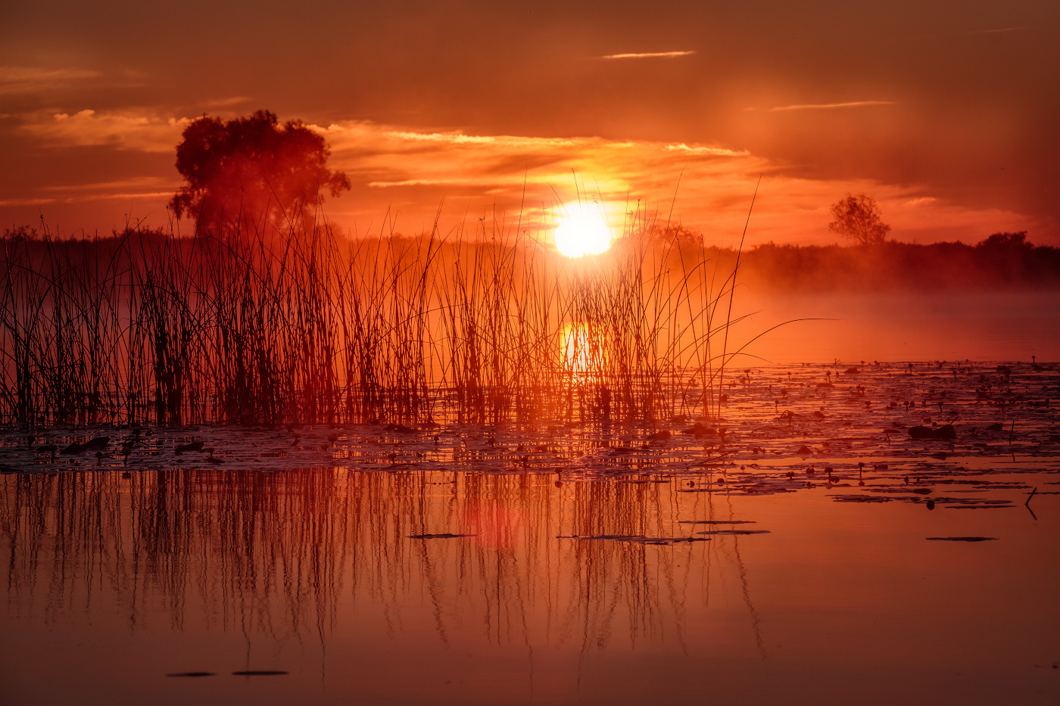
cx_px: 530
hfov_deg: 11.5
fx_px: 5270
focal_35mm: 179
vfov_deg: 7.7
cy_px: 353
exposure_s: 1/400
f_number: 11
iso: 400
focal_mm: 119.2
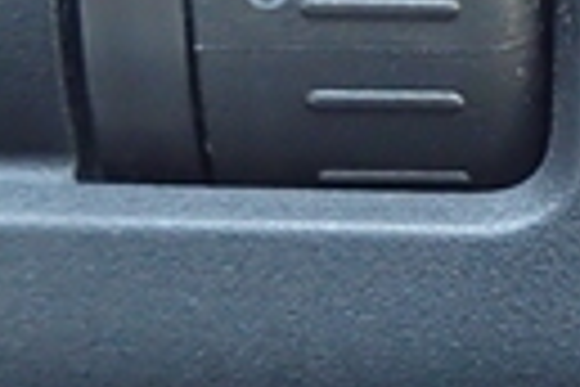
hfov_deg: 11.8
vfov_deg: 8.5
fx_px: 2594
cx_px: 1039
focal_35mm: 161
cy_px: 130
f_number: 2
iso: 400
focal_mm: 4.5
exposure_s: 1/30
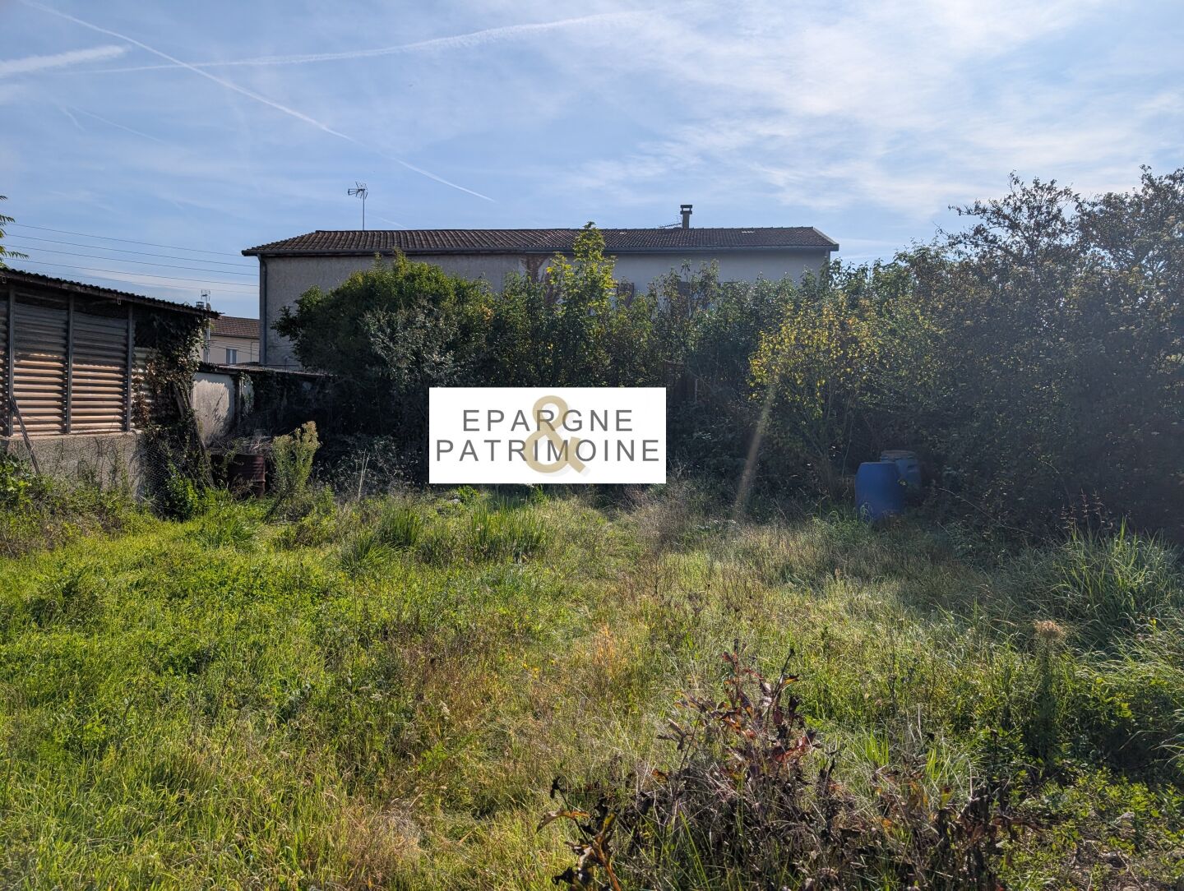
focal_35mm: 24
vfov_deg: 56.9
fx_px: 822
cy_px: 446
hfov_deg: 71.5
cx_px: 592
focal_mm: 6.9
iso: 21
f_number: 1.68
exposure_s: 1/3115
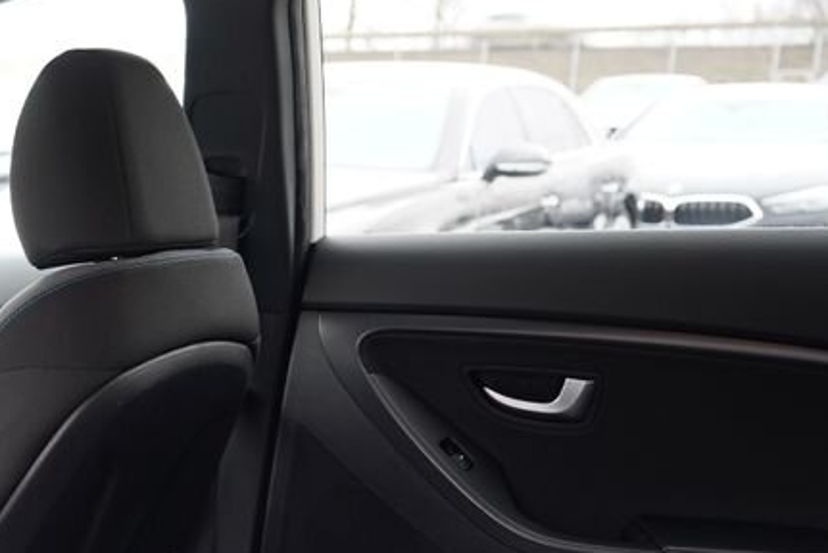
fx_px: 1312
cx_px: -98
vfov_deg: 23.5
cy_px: 433
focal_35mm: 57
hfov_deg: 30.9
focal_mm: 24
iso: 500
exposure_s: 1/30
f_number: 2.8
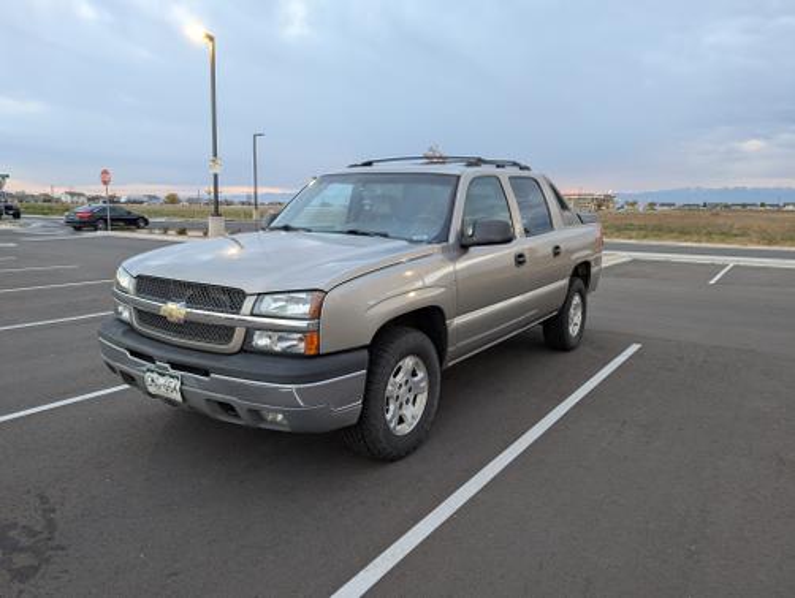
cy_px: 299
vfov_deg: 56.9
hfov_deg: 71.5
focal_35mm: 24
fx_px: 552
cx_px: 398
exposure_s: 1/32.2
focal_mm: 6.9
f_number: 1.68
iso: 50
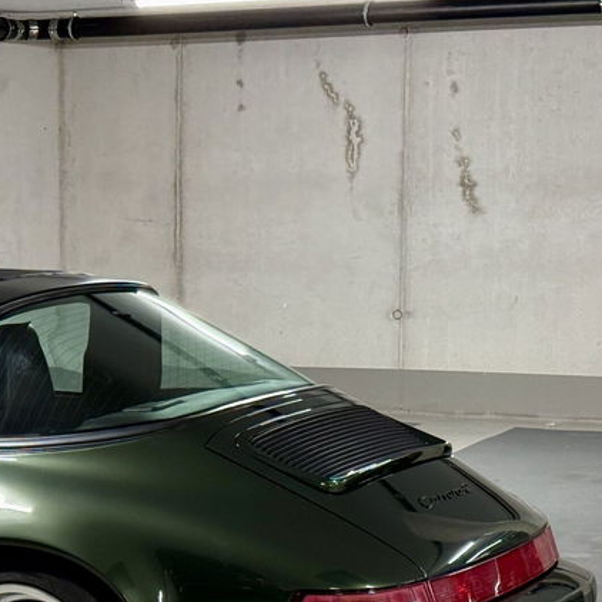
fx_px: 2027
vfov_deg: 16.9
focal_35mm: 103
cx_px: -111
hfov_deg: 16.2
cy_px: 398
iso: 160
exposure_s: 1/50
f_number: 1.78
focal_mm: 6.76
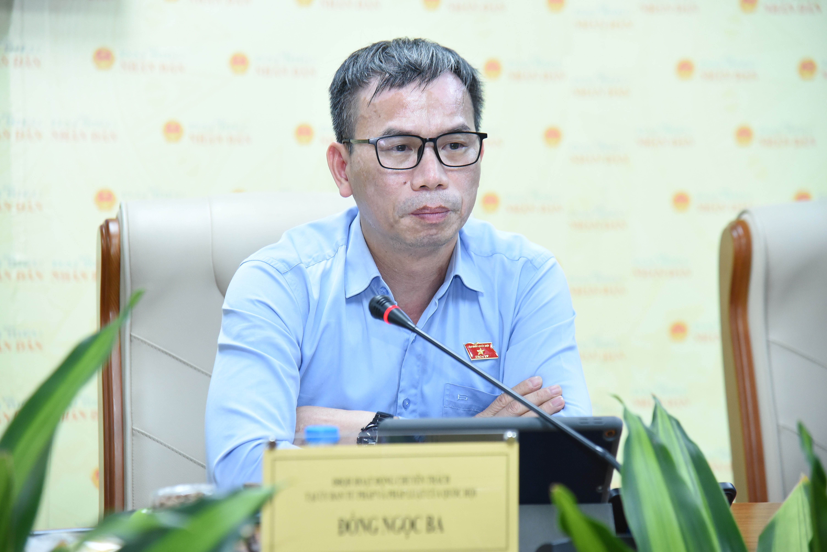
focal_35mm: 105
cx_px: 414
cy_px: 276
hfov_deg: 19.4
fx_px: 2413
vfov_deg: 13.1
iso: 2500
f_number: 4.5
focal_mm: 105
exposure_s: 1/250
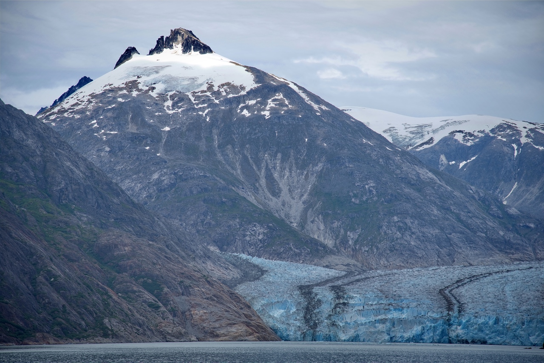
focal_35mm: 120
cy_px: 182
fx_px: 1814
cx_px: 272
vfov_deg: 11.4
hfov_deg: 17.1
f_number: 6.3
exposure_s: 1/250
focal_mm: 120
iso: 100
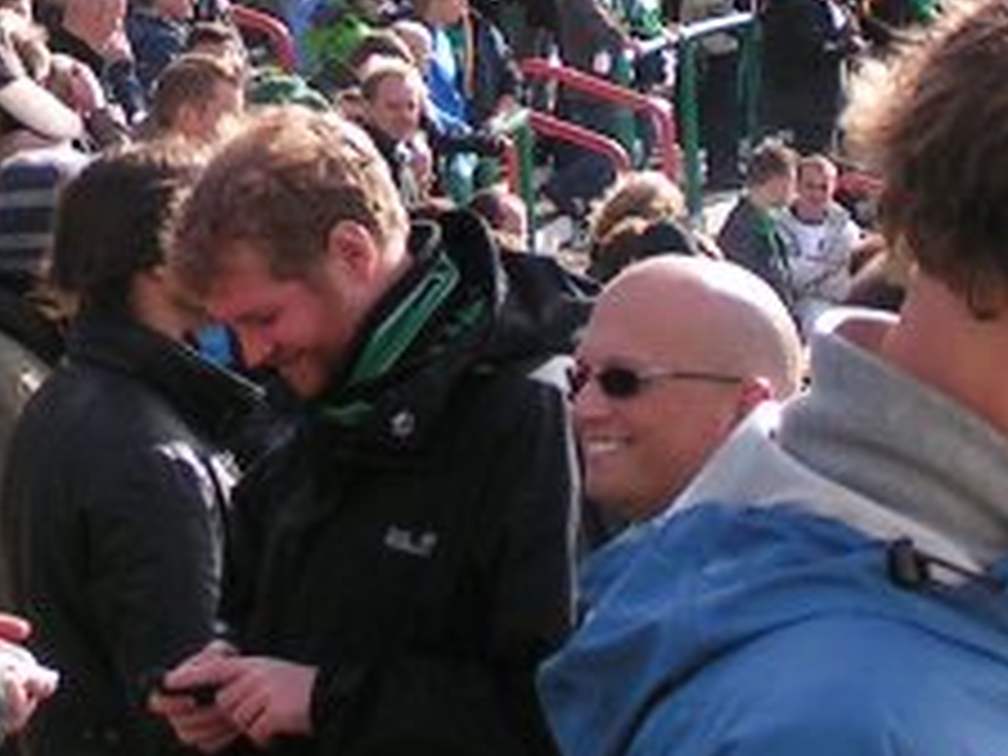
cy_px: -504
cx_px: -90
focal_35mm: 225
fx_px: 6552
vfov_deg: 6.5
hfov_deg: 8.7
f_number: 5
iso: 50
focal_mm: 9.7
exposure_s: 1/200
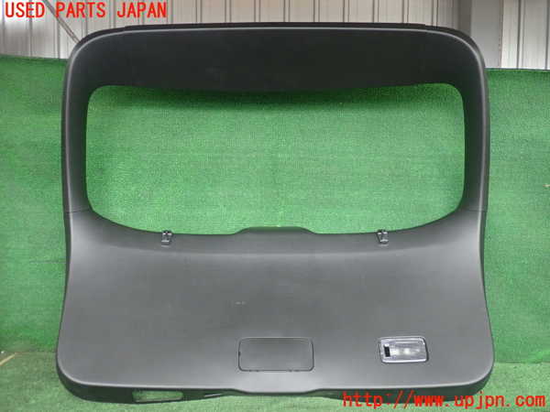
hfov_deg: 60.0
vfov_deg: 46.8
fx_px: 477
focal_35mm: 30
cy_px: 206
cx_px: 275
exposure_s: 1/125
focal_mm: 5.5
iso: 250
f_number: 2.3
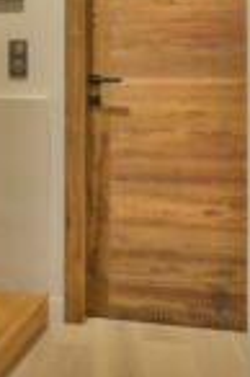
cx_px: -41
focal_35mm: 64
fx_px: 664
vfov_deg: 30.4
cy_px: 48
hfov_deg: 20.1
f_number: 3.5
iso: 320
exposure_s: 1/20
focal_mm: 13
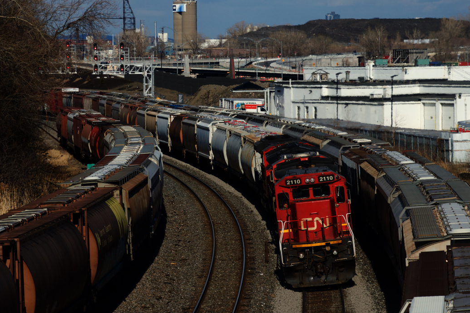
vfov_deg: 7.1
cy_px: 146
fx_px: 2528
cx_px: 247
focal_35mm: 194
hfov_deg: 10.6
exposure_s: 1/800
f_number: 8
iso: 200
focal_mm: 105
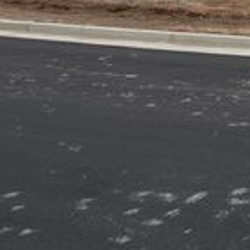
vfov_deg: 21.3
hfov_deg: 19.7
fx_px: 613
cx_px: 385
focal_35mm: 75
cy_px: -54
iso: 80
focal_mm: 6.76
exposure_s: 1/1151
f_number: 1.78
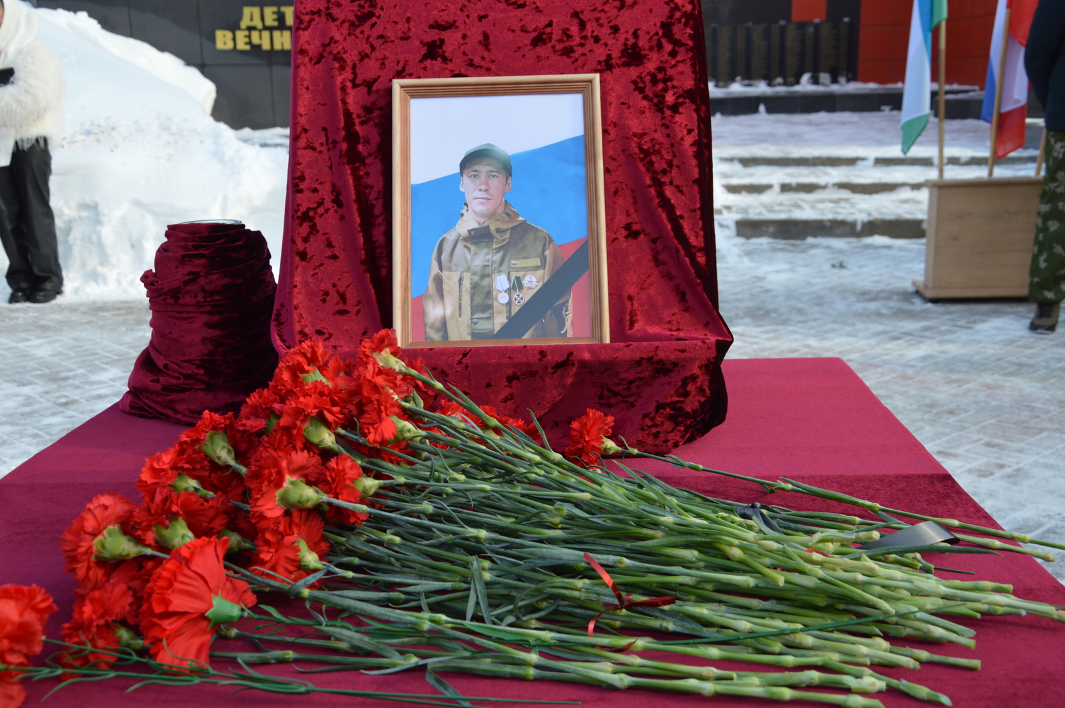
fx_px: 1241
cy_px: 354
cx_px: 532
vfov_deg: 31.8
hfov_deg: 46.4
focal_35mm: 42
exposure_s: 1/160
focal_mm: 28
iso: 100
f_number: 6.3
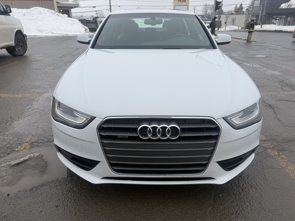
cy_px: 110
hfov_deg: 71.6
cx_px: 148
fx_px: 205
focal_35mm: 24
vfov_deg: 56.8
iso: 80
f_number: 1.78
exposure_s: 1/909
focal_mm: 6.76
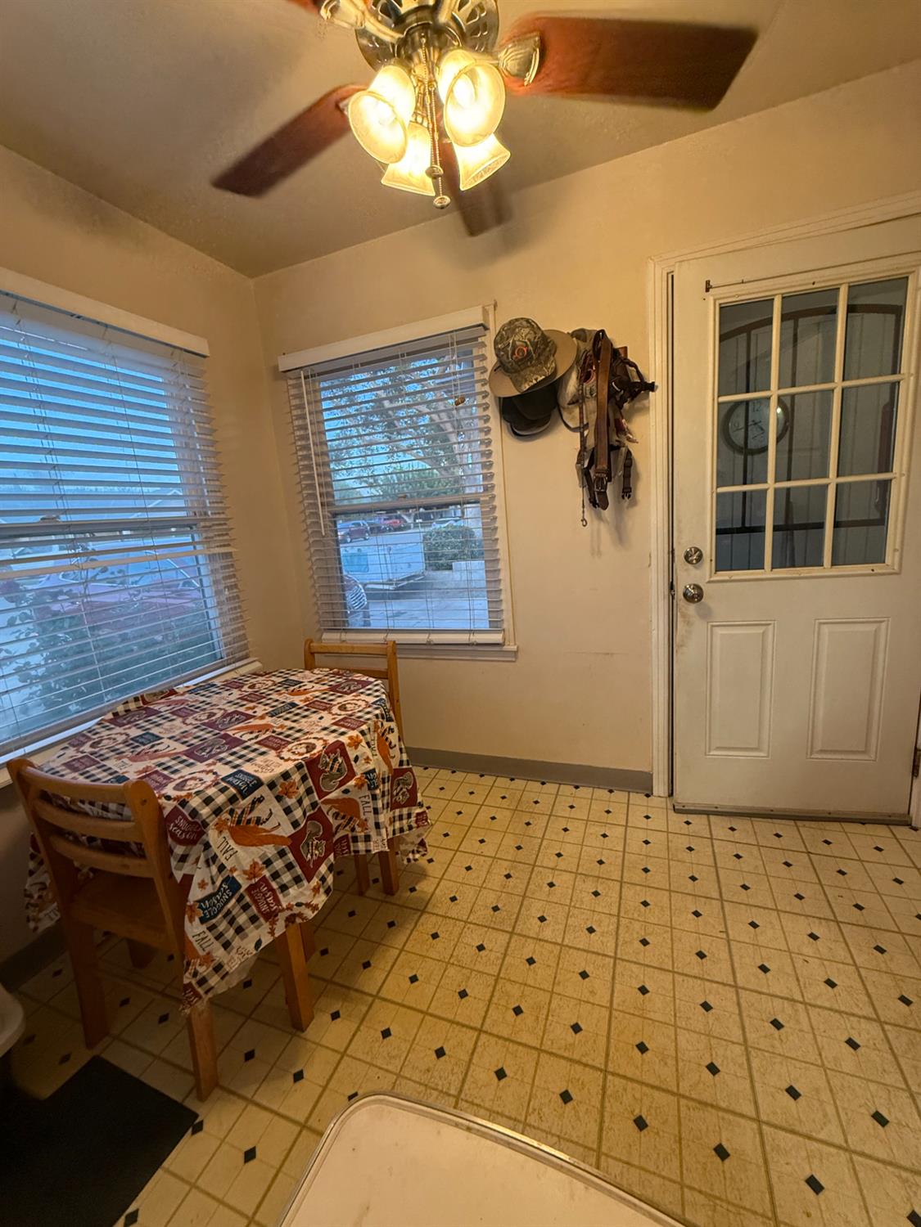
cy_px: 614
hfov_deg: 85.7
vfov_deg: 102.1
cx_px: 460
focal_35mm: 14
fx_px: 497
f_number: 2.2
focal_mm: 2.22
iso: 320
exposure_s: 1/60
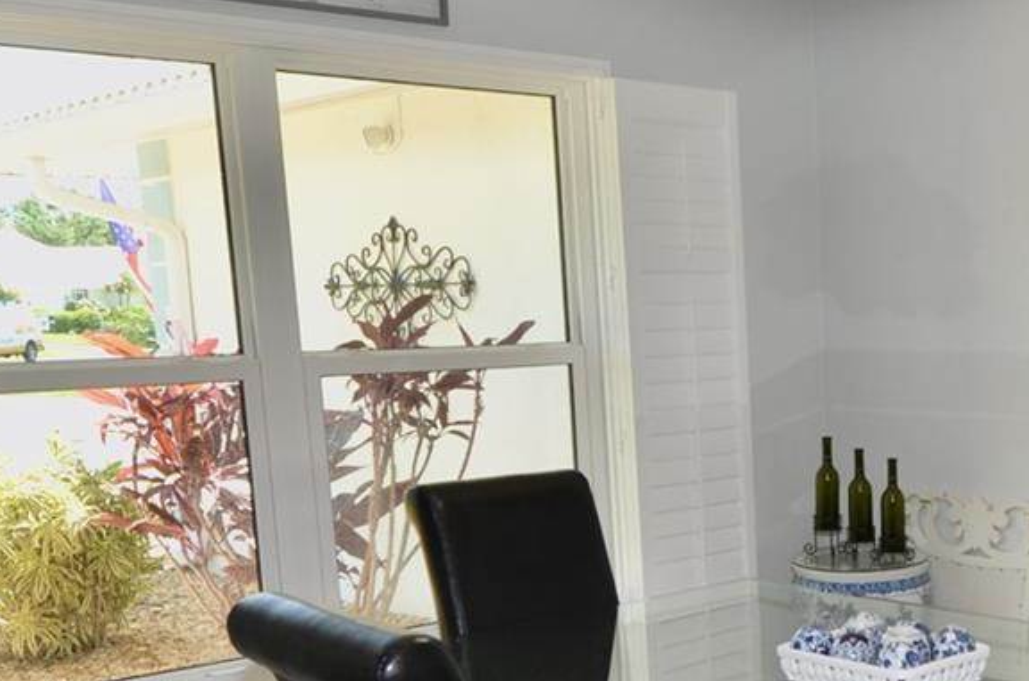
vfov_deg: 13.5
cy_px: 542
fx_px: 2851
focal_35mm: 100
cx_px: 902
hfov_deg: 20.1
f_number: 5.6
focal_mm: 24
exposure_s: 1/125
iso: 180
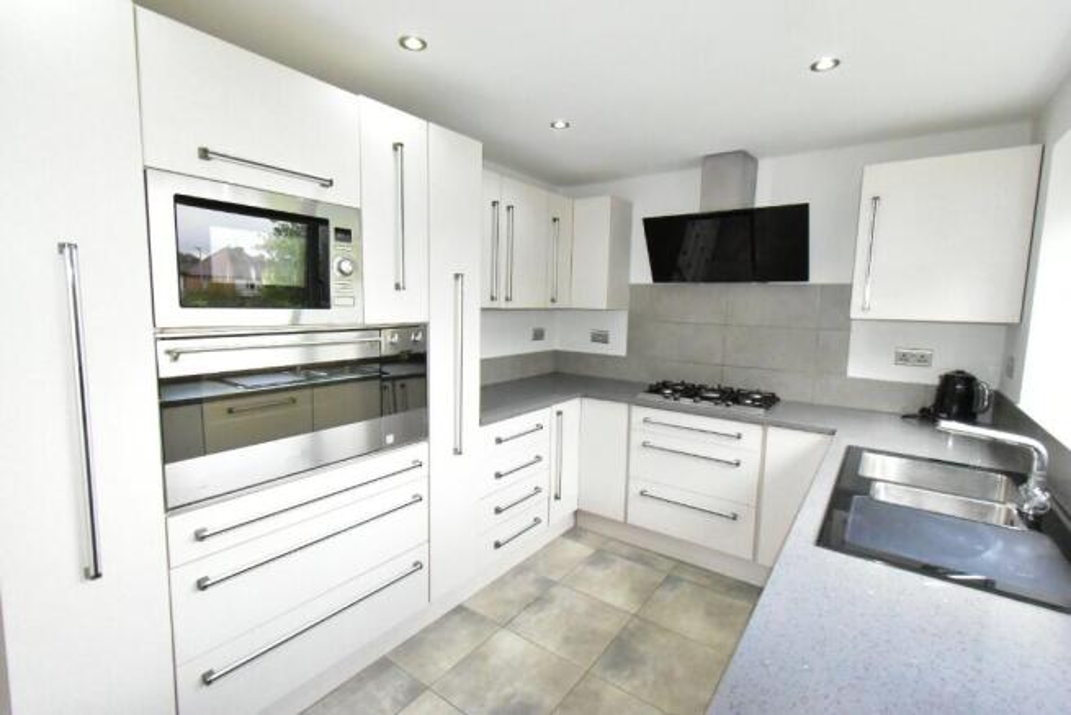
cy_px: 358
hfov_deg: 100.4
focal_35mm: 15
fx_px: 446
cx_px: 536
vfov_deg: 77.4
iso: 12800
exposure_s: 1/200
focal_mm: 10
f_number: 11
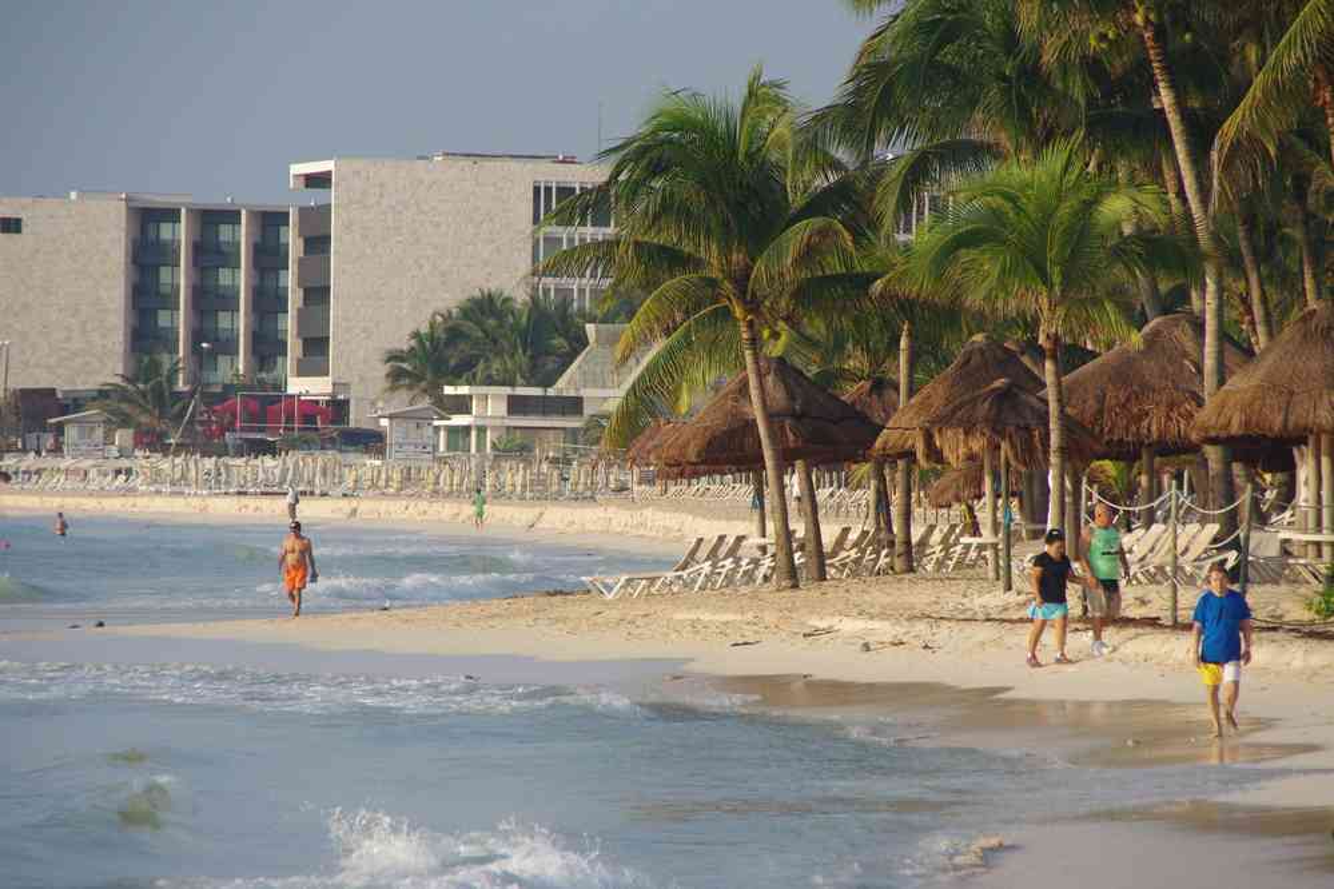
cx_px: 667
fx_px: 11116
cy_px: 444
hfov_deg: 6.9
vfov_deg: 4.6
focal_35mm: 300
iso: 400
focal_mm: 200
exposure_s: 1/250
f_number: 10
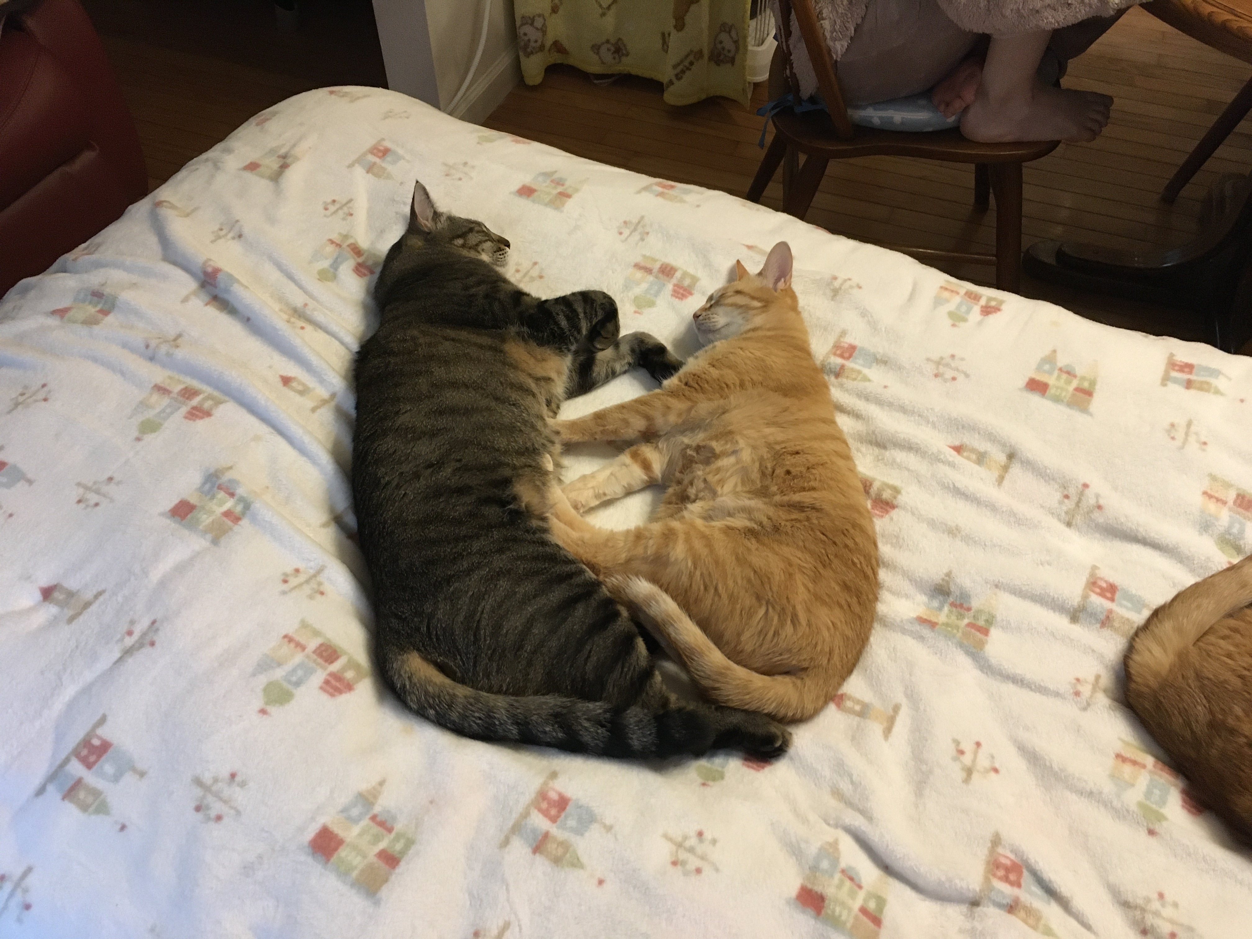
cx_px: 626
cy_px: 470
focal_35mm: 29
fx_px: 1049
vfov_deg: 48.2
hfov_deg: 61.7
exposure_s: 1/30
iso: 200
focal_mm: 4.15
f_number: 2.2
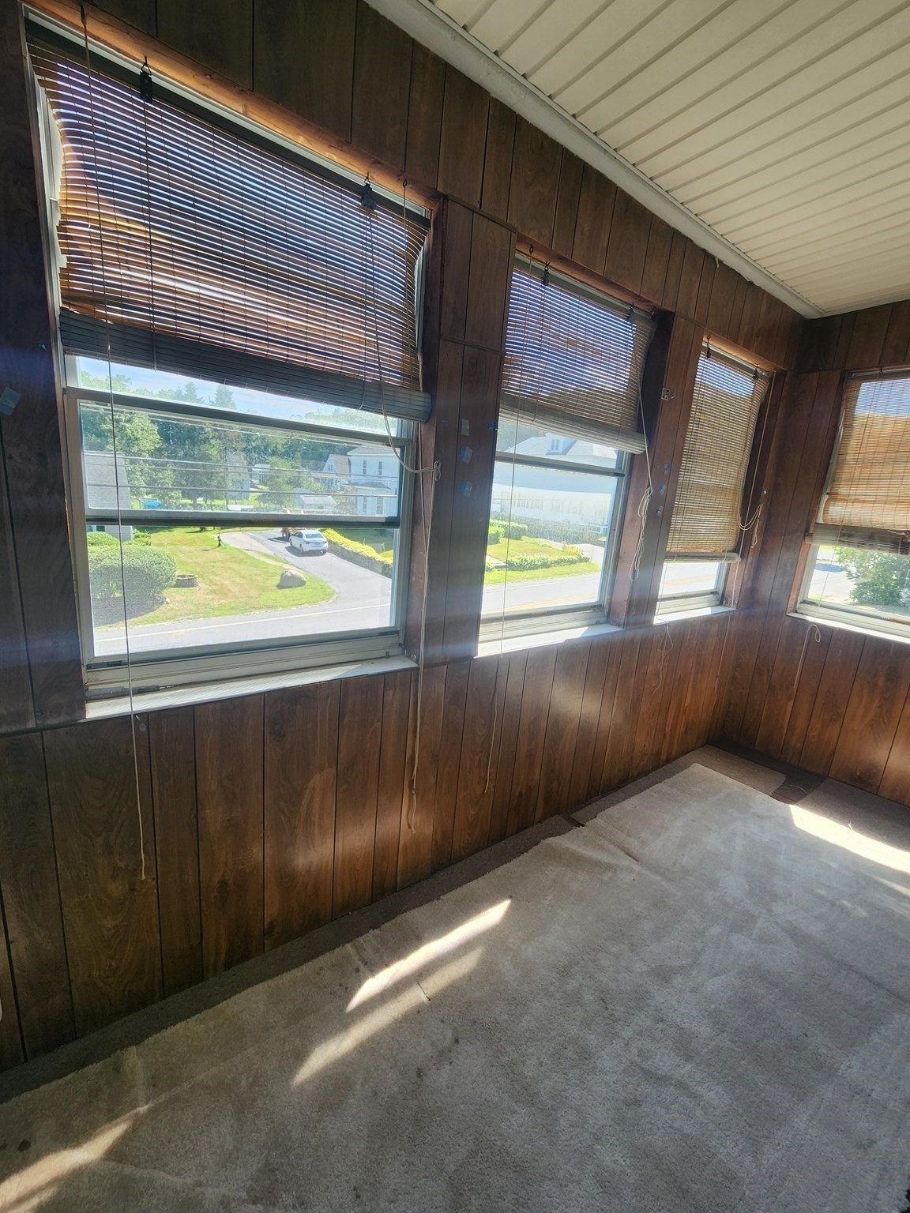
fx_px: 456
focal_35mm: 13
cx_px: 455
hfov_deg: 89.9
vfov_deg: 106.2
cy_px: 606
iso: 50
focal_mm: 2.2
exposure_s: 1/167
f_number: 2.2
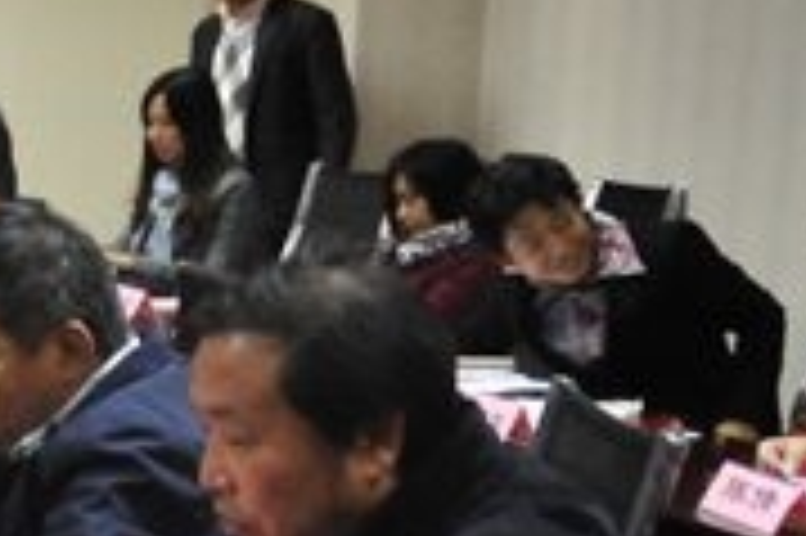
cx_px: -747
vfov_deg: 12.7
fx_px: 2393
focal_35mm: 107
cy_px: 383
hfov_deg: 15.6
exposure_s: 1/250
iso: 6400
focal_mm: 24
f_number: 3.5
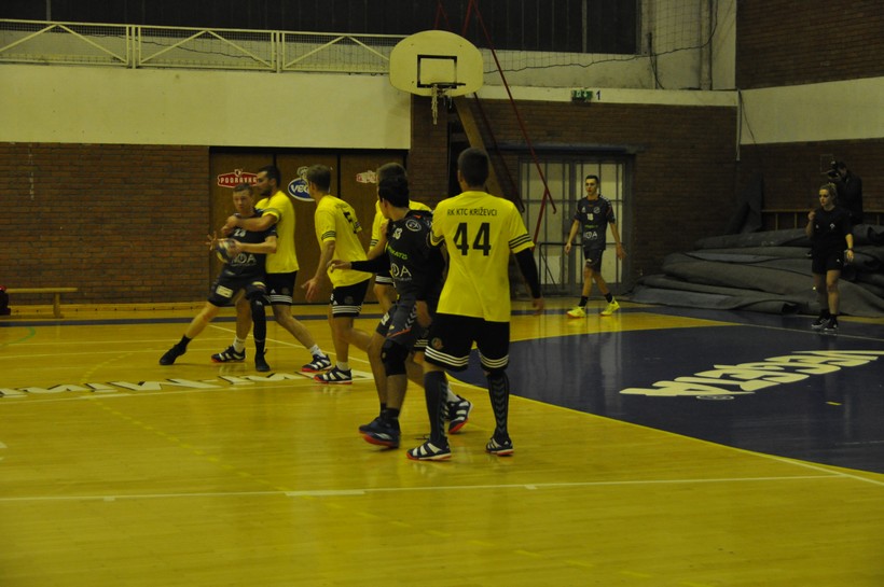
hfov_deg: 28.1
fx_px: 1766
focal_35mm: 72
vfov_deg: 18.9
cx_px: 442
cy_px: 294
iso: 1600
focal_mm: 48
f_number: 4.5
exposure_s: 1/60
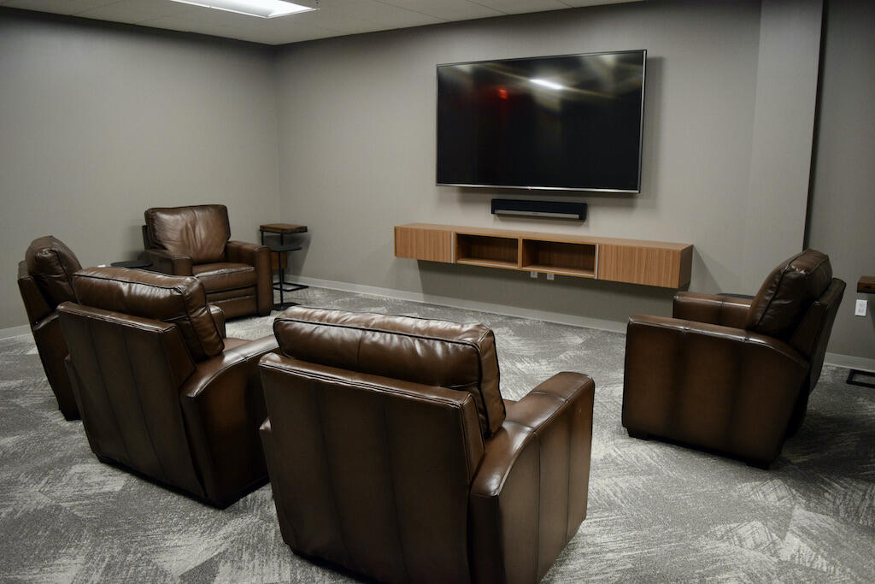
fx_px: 656
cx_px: 438
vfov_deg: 47.9
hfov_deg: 67.4
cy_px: 292
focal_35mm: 27
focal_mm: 18
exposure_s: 1/30
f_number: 3.5
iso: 1400
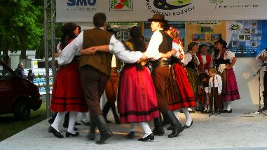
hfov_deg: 34.6
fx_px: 425
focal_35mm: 60
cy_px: 70
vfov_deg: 20.0
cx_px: 173
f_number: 3.6
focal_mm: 7.5
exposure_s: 1/45
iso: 100
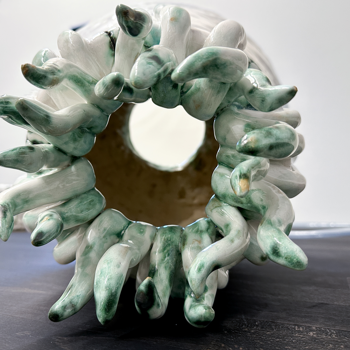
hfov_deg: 55.6
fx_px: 332
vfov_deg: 55.6
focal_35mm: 29
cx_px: 161
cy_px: 173
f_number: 1.8
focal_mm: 6.86
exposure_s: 1/60
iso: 200
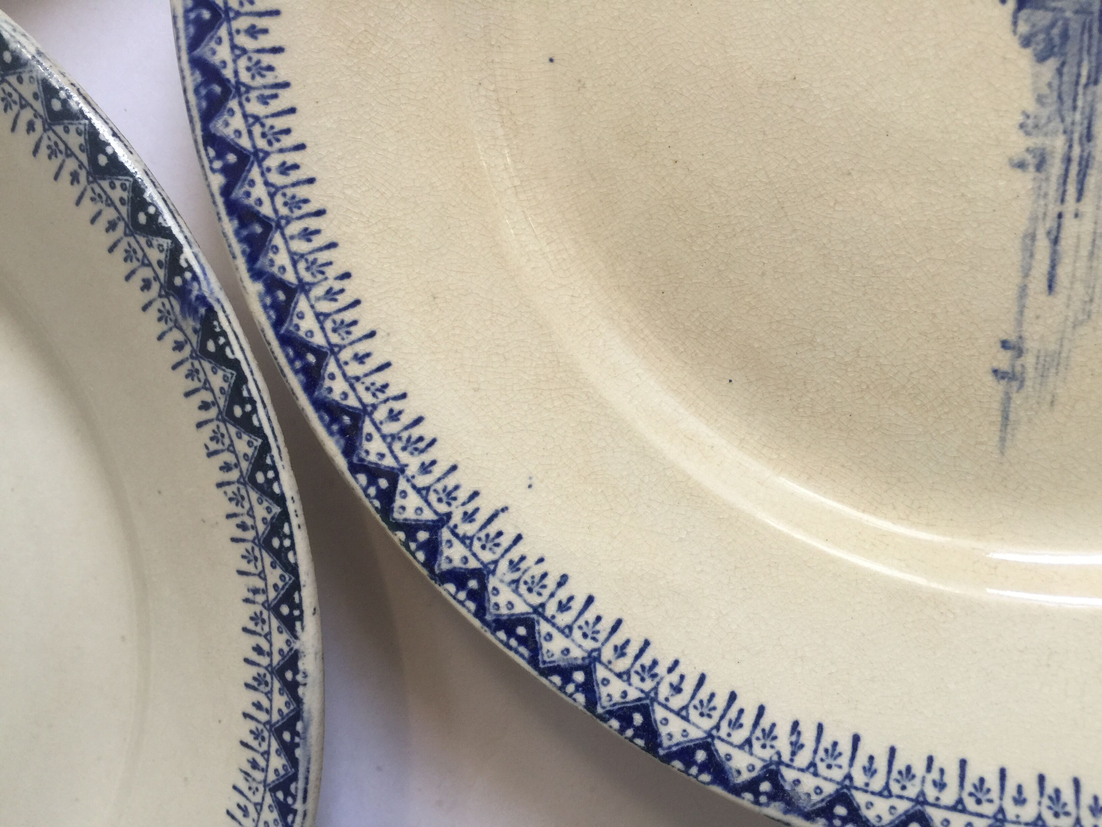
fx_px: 923
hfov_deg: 61.7
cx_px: 551
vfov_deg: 48.2
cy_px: 414
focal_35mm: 29
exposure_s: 1/33
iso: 50
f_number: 2.2
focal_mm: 4.15
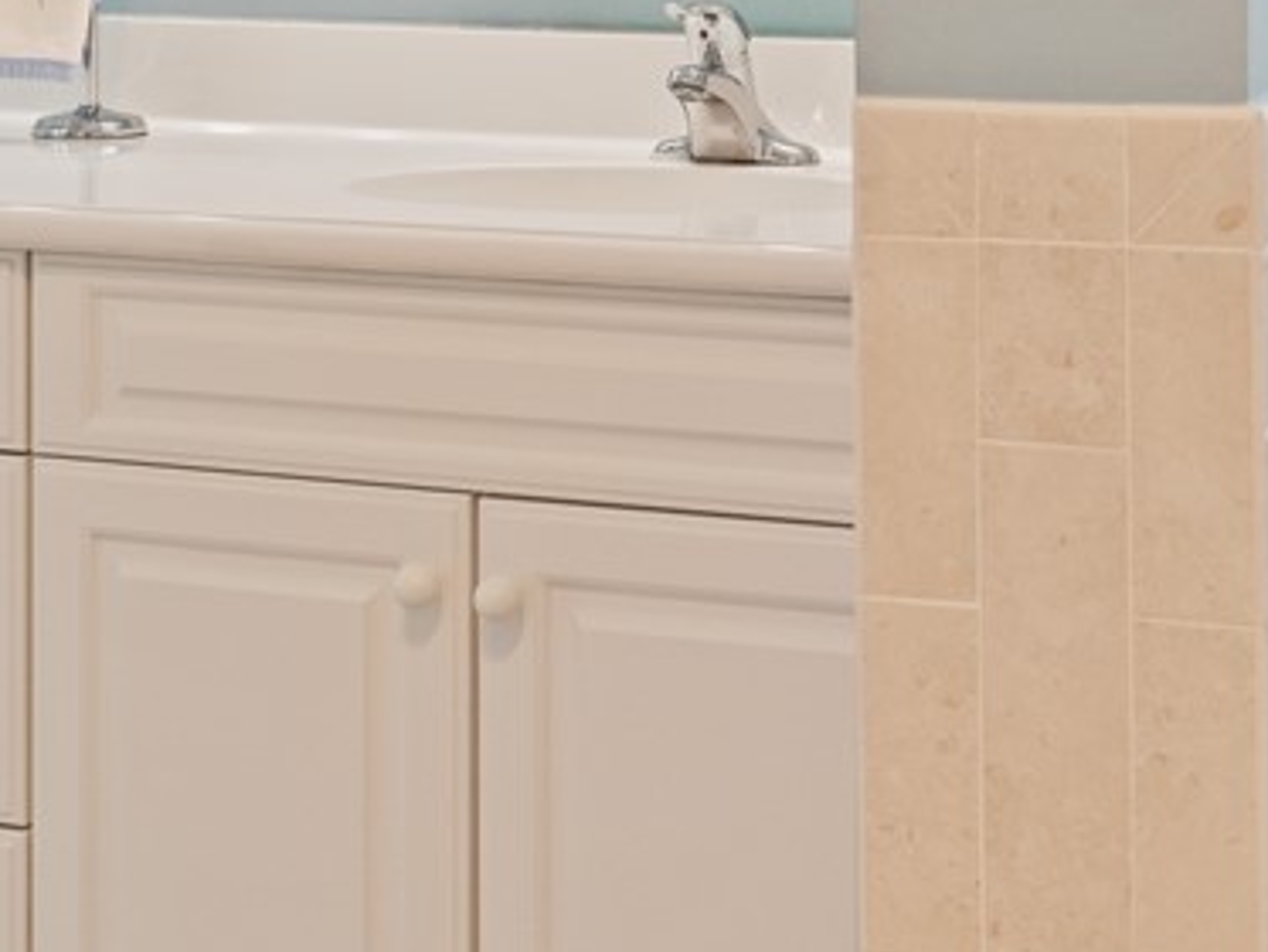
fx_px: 2988
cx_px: 889
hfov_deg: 23.8
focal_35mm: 82
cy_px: -121
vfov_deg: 17.4
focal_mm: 29.2
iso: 1000
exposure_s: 1/160
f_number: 5
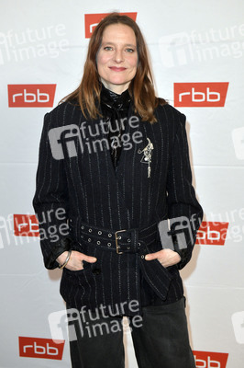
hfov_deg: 21.9
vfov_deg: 32.4
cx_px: 122
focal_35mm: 62
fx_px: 631
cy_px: 184
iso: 2500
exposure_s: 1/200
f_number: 6.3
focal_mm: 62
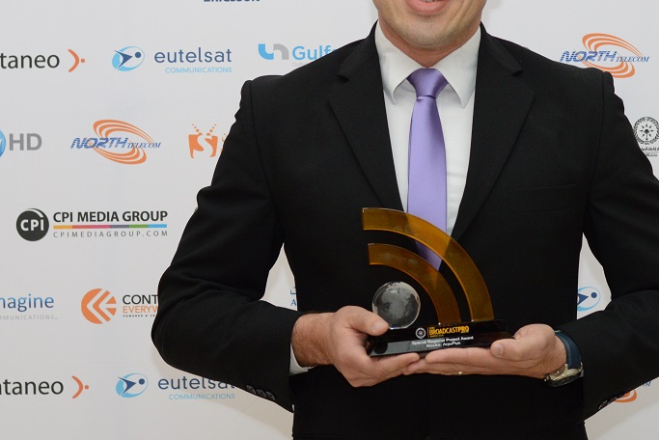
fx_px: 2417
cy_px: 120
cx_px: 412
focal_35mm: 132
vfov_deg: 10.4
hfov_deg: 15.5
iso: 800
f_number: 4.5
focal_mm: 50
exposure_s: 1/160
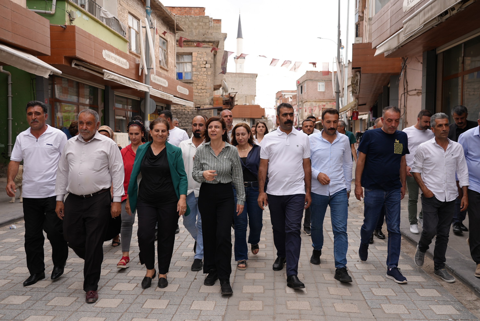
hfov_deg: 57.2
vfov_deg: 40.0
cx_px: 240
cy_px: 160
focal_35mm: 33
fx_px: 440
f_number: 4
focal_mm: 33
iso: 100
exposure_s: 1/160
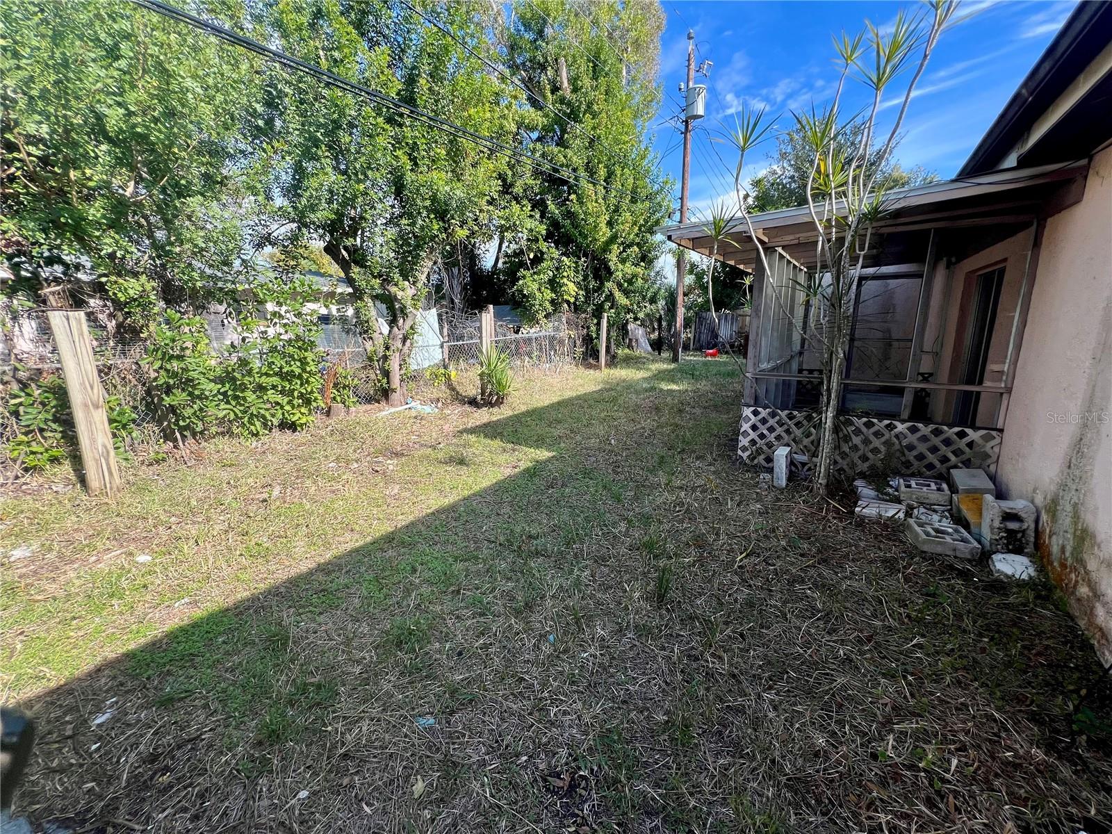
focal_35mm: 13
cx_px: 556
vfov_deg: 89.9
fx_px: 418
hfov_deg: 106.2
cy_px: 417
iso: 32
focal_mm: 1.57
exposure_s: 1/494
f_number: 1.8
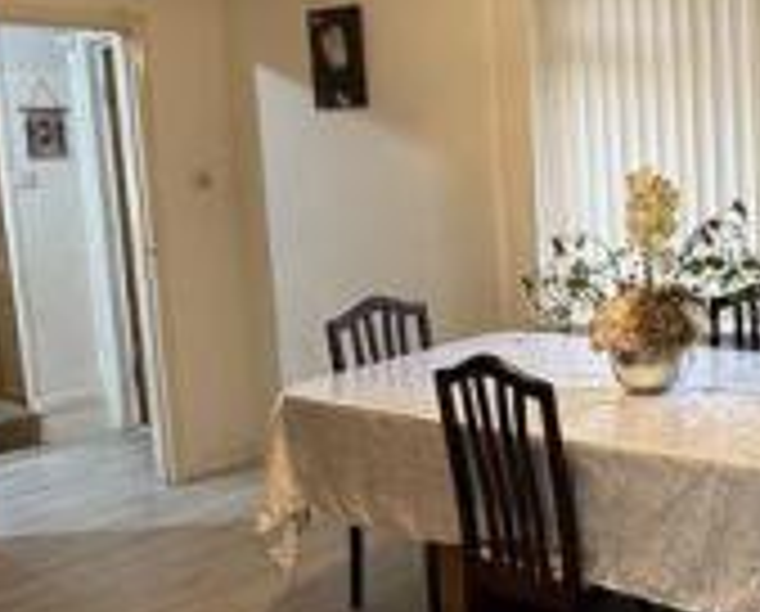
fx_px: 1060
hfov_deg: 35.9
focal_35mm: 47
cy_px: 254
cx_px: 749
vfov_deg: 32.1
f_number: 2.2
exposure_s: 1/50
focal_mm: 2.22
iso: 200
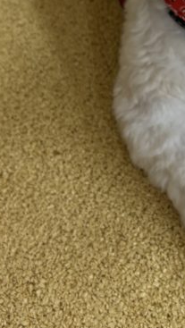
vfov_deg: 25.7
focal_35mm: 79
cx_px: 236
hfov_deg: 14.7
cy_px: 13
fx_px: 688
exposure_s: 1/50
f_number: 1.6
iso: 80
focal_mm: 5.96
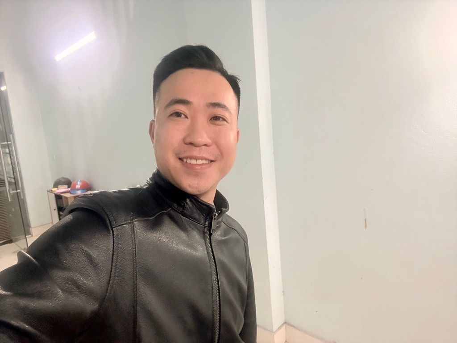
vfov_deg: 58.9
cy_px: 172
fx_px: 304
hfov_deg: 73.9
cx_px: 228
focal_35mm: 23
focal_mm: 2.69
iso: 250
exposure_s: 1/33
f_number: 1.9
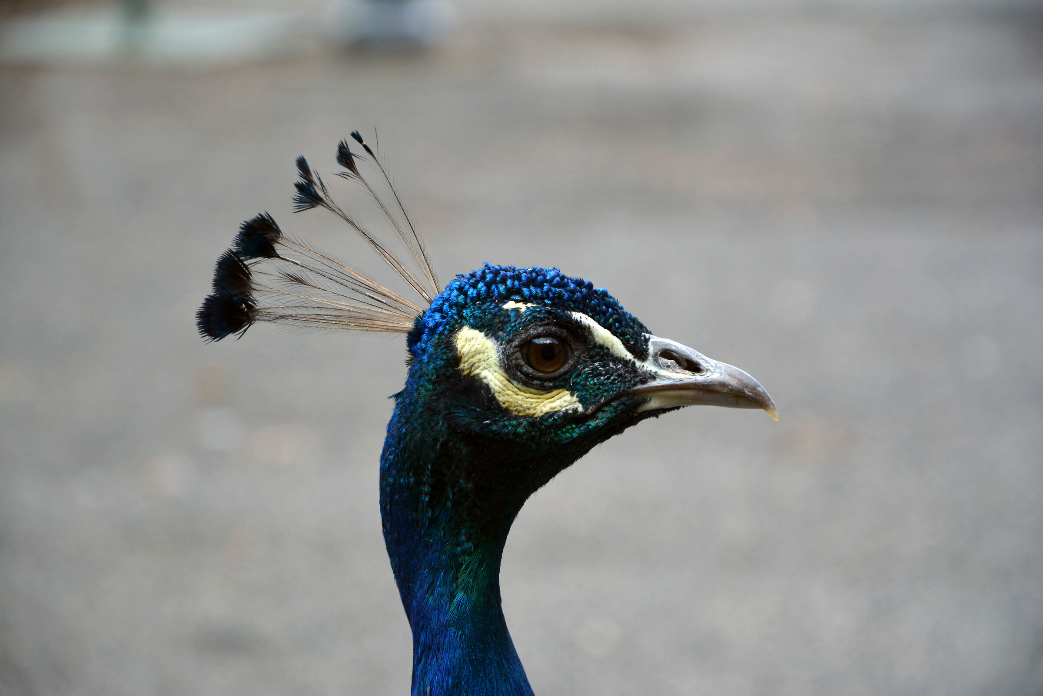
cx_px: 522
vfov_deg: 8.7
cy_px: 348
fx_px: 4563
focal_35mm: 158
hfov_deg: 13.0
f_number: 5.6
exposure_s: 1/125
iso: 250
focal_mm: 105
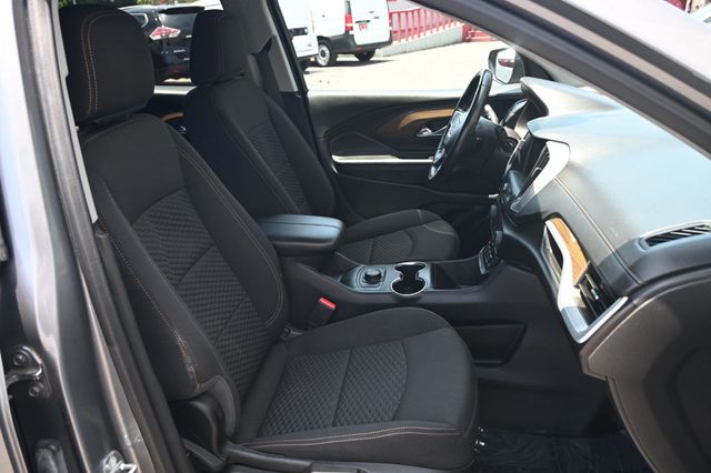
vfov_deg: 43.6
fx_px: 592
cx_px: 356
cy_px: 236
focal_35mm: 30
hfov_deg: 62.0
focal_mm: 20
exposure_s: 1/250
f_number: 3.8
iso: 400
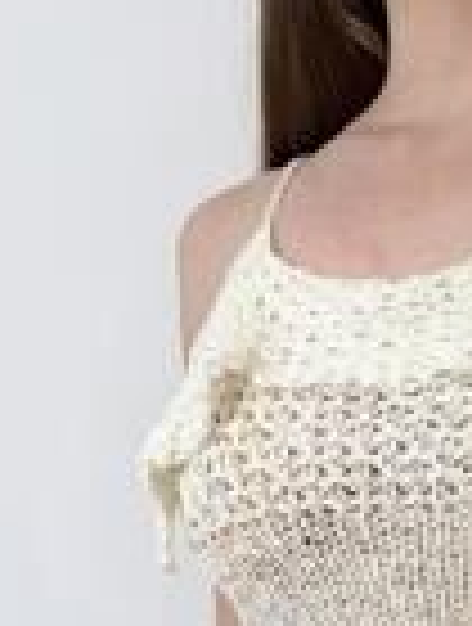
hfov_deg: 19.9
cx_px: 517
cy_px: 734
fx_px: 1285
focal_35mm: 71
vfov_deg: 24.9
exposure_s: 1/120
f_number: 1.6
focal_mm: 5.96
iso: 64
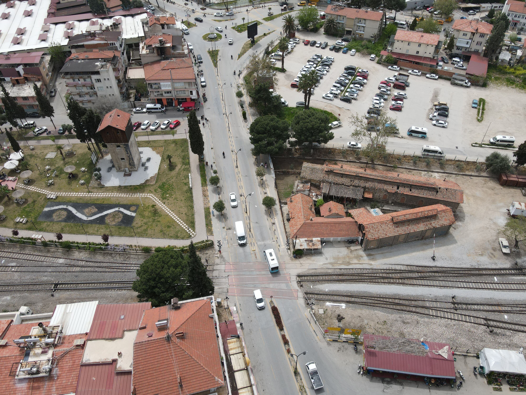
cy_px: 198
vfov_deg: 56.8
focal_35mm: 24
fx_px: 365
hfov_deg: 71.6
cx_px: 263
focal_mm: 4.5
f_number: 2.8
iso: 100
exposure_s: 1/725
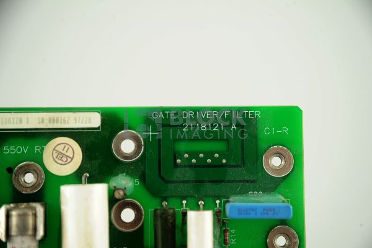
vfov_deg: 11.4
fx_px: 1239
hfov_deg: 17.1
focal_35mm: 120
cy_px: 124
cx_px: 186
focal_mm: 120
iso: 800
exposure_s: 1/100
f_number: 6.3
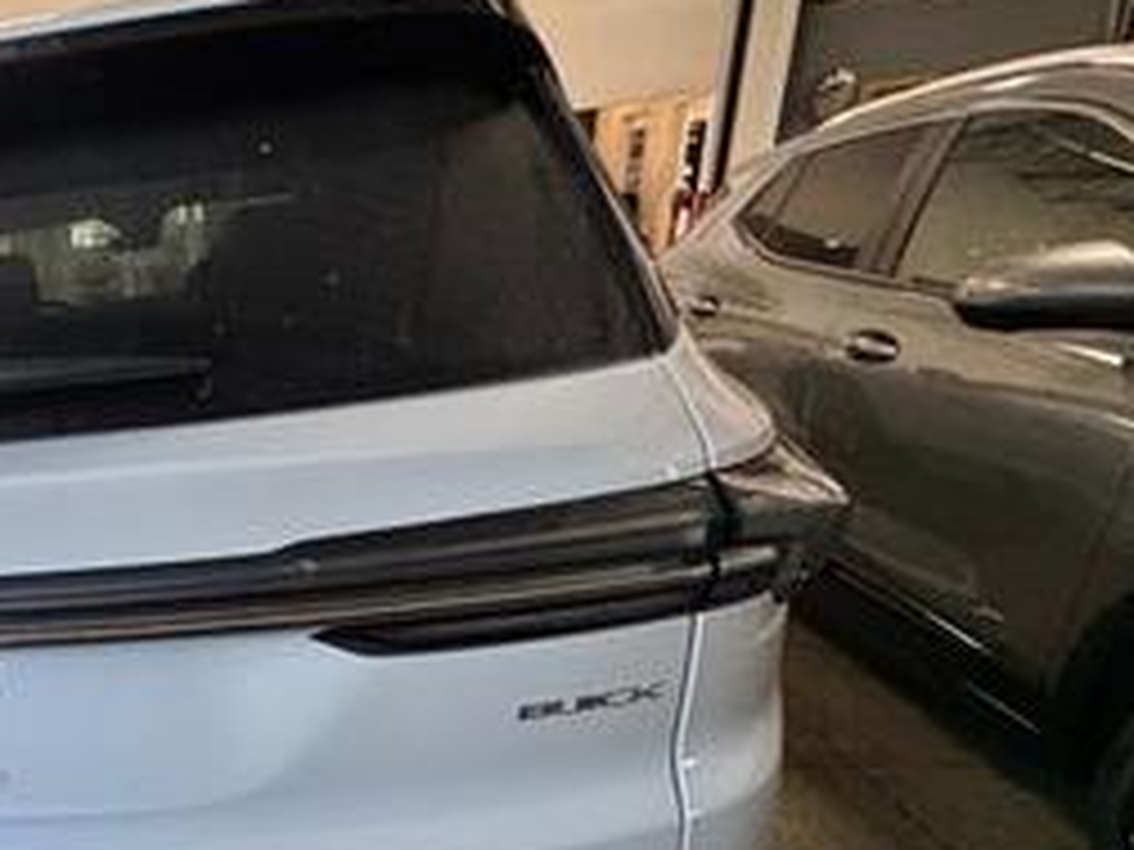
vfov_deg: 48.3
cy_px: 612
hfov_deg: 51.5
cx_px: 14
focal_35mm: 28
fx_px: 917
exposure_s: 1/120
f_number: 2.2
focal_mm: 2.22
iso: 125
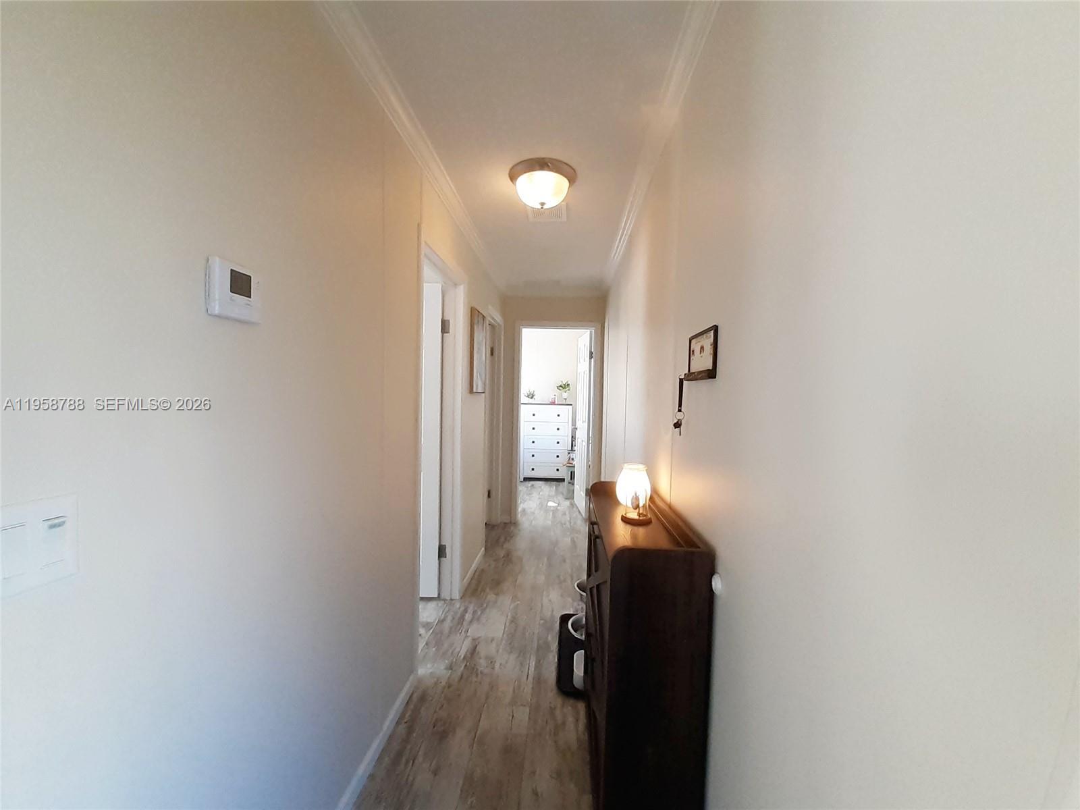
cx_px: 540
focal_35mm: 13
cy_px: 405
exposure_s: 1/50
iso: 100
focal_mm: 1.13
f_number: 2.2
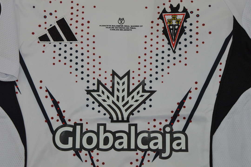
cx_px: 126
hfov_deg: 19.5
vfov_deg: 13.0
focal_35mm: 105
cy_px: 84
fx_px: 731
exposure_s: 1/200
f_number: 14
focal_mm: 70
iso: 400
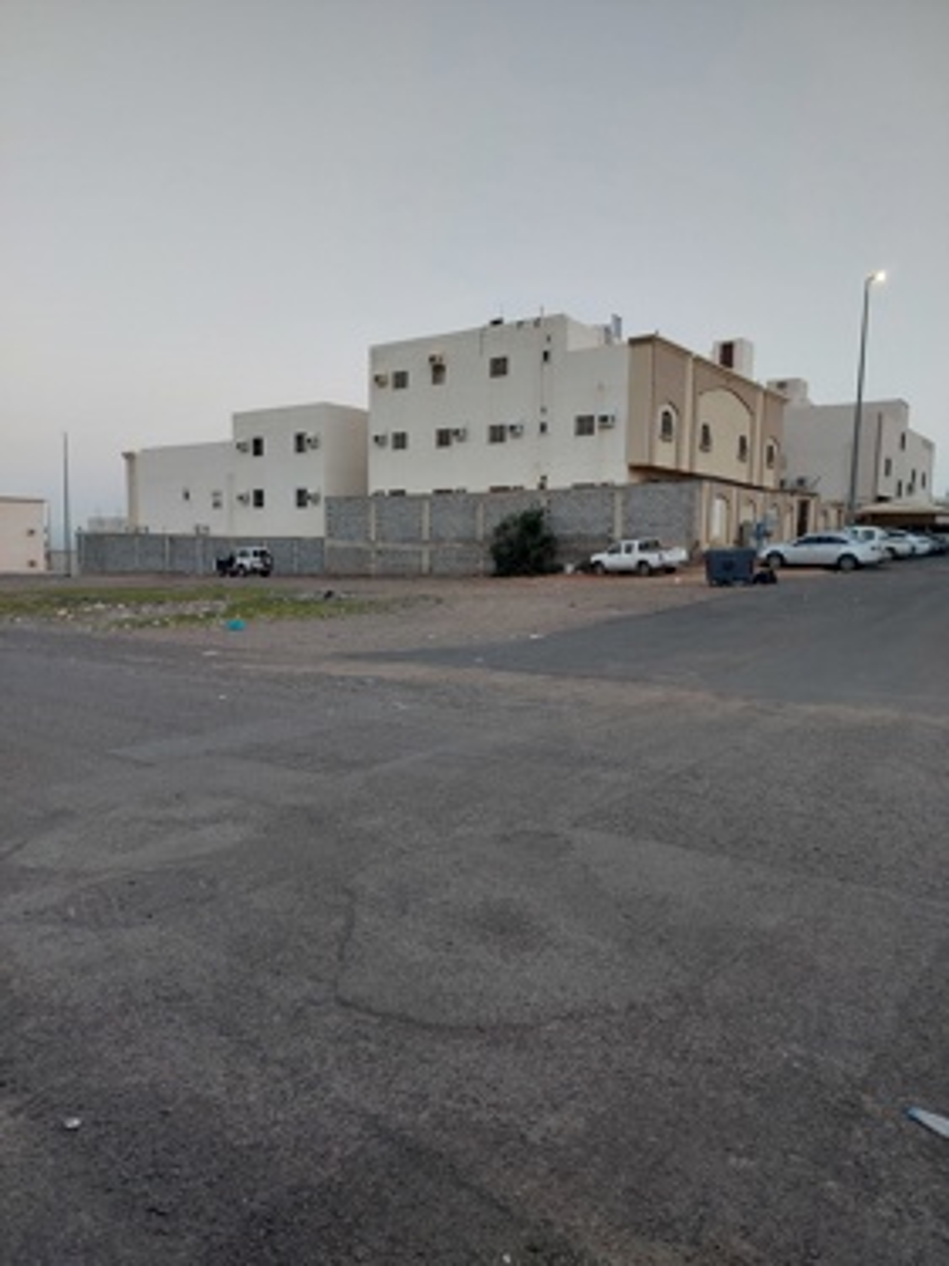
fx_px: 841
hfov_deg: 58.9
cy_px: 633
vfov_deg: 73.9
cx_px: 474
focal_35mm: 23
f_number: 1.8
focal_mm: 5.06
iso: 80
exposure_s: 1/60
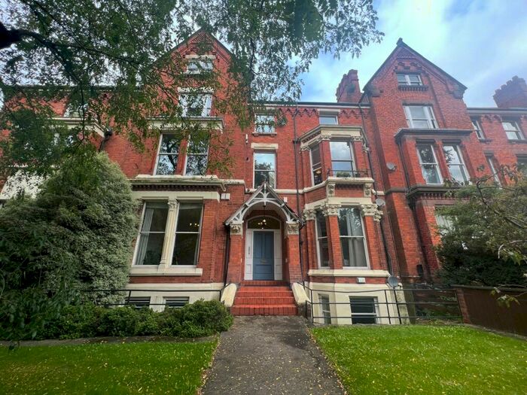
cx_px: 264
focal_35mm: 13
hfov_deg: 106.2
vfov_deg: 89.9
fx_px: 198
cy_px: 198
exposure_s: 1/267
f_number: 1.8
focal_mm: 1.57
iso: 32
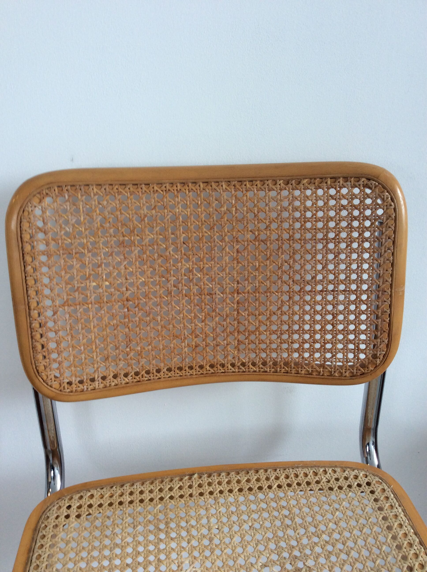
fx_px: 528
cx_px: 214
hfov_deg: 44.1
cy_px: 286
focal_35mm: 32
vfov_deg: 56.9
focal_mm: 3.3
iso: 50
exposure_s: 1/25
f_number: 2.4
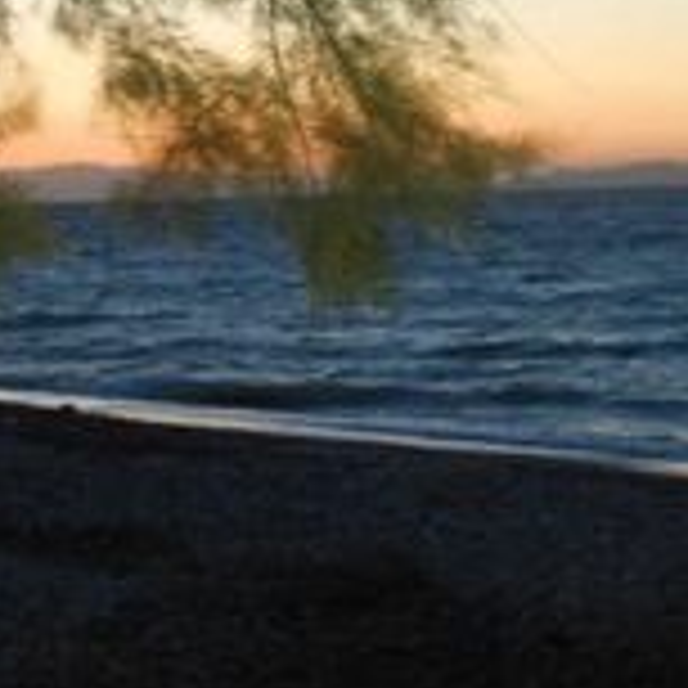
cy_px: 133
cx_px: 333
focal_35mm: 101
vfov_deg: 17.1
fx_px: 2271
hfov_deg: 17.2
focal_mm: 6.8
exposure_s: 1/10
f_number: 3.6
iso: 400
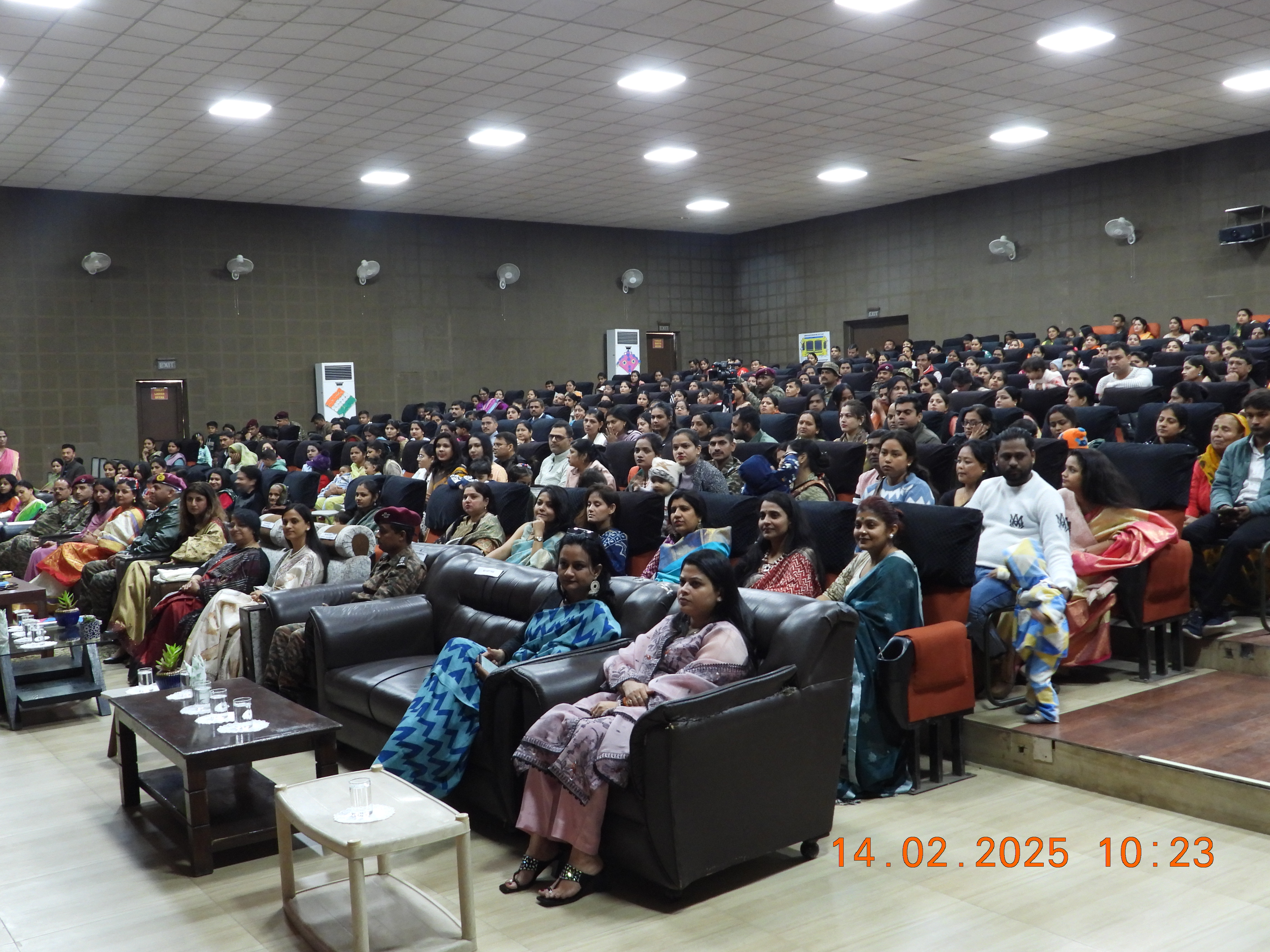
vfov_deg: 40.7
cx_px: 635
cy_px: 476
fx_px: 1284
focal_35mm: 35
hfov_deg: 52.6
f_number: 3.2
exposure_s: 1/10
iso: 400
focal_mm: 6.3
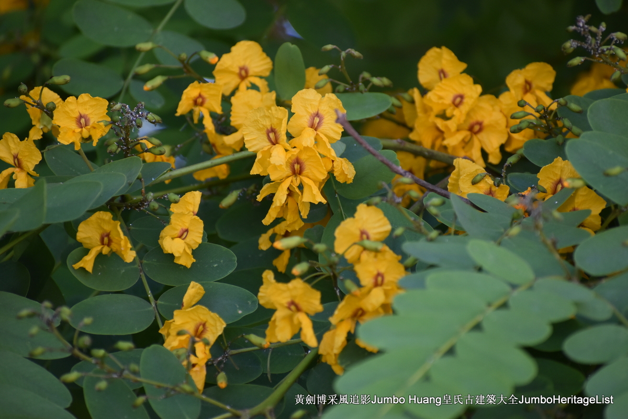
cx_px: 314
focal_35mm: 375
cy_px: 210
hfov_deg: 5.5
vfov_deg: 3.7
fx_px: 6544
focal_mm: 250
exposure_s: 1/500
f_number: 6
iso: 800
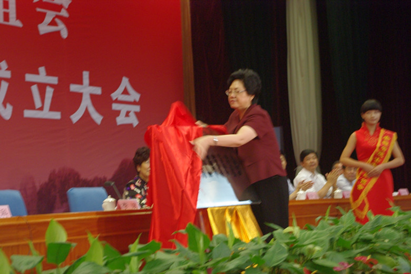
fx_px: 857
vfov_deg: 18.2
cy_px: 137
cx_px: 206
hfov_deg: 27.0
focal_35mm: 75
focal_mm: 50
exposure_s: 1/10
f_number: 5.6
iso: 800
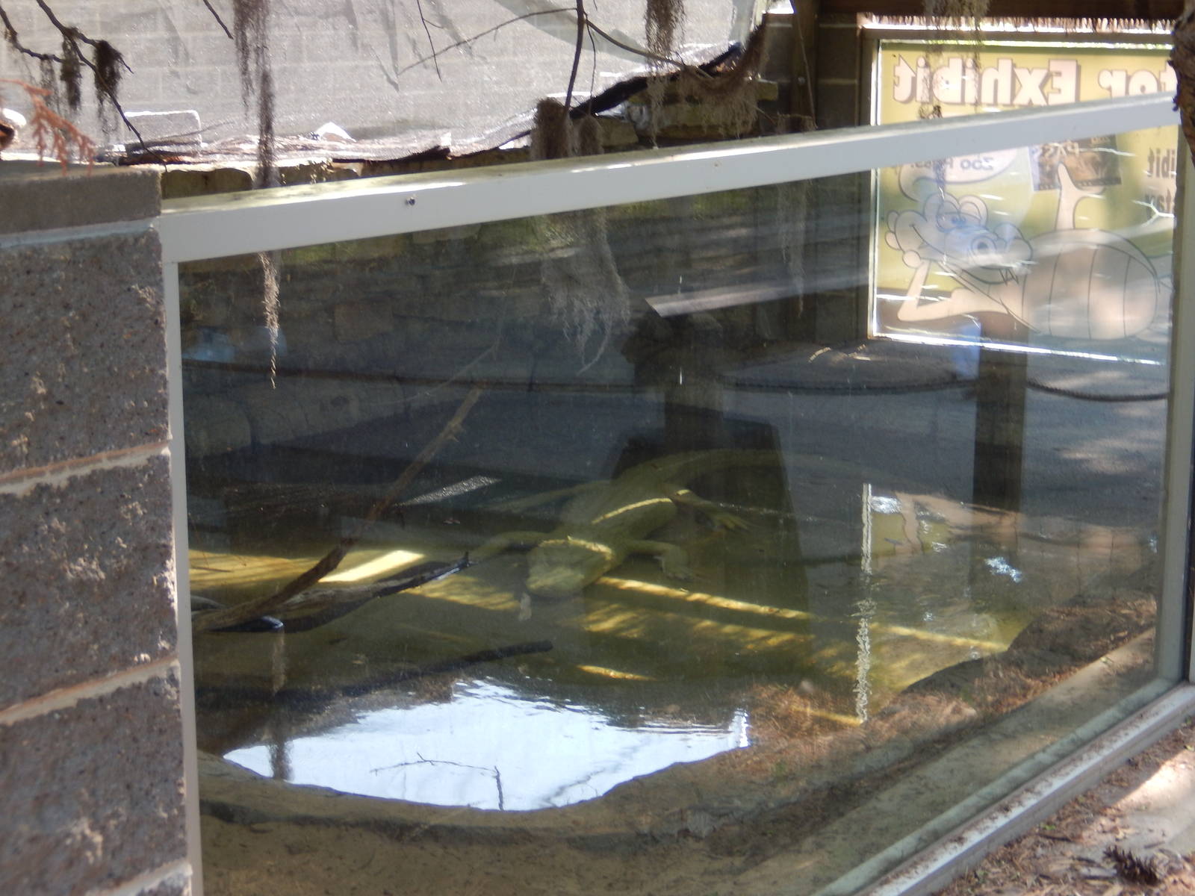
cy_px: 448
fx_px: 2313
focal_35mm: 67
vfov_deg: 21.9
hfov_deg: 29.0
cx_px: 598
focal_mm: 12
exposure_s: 1/30
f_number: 4.8
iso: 125
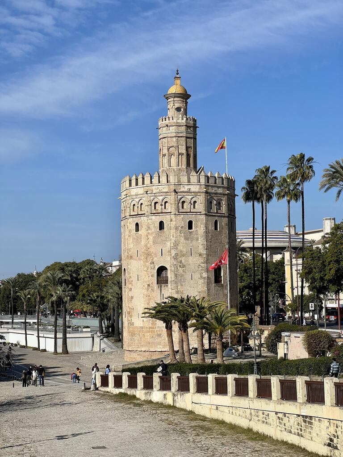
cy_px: 228
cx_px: 172
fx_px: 1017
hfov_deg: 19.1
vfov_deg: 25.3
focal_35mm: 77
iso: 32
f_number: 2.8
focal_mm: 9
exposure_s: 1/1340
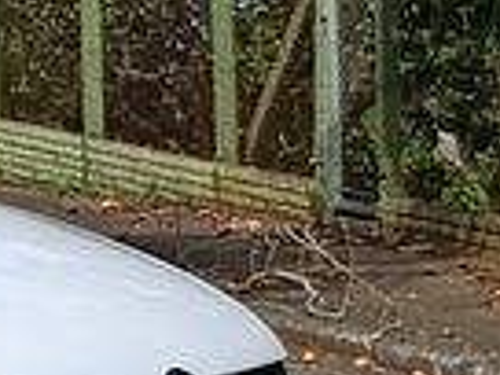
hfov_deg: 10.1
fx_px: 2239
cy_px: 228
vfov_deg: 9.6
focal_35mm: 155
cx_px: -915
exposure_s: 1/2160
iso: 58
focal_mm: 4.94
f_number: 1.5
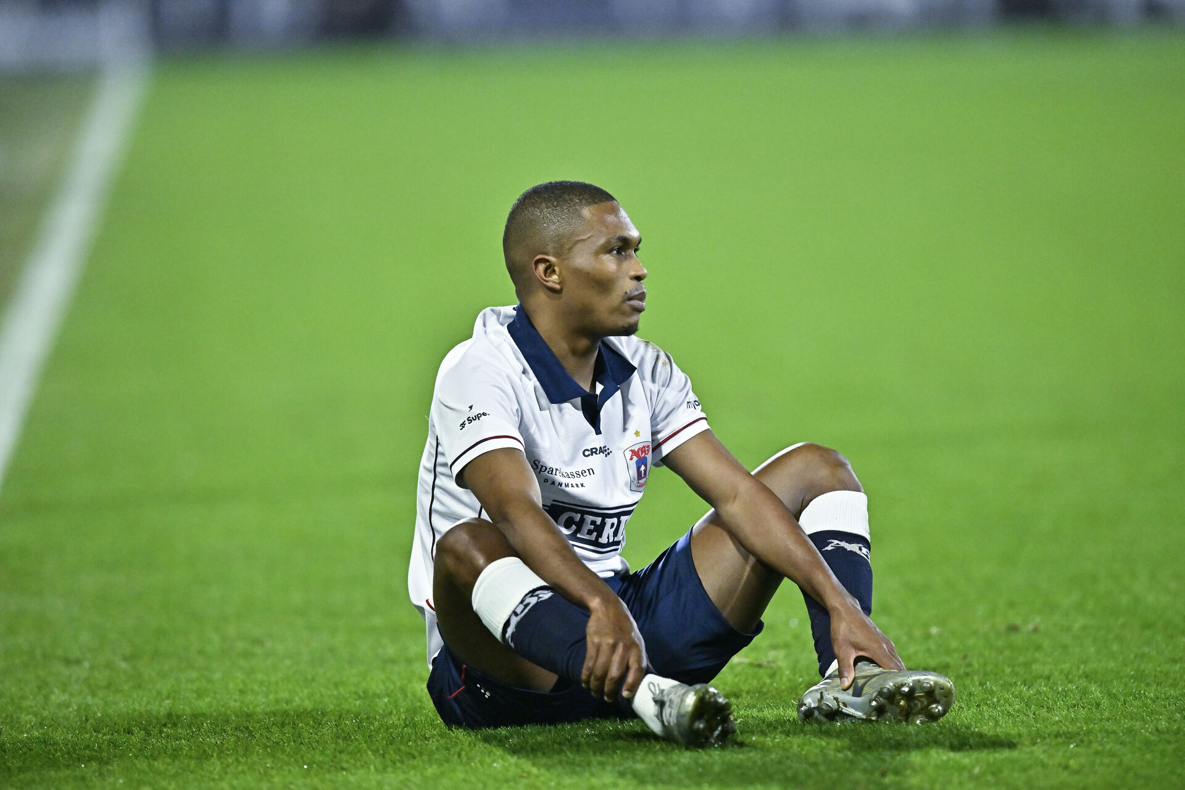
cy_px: 395
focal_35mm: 400
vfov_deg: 3.4
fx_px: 13166
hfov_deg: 5.2
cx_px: 592
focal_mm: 400
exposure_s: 1/2000
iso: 2500
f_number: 3.5
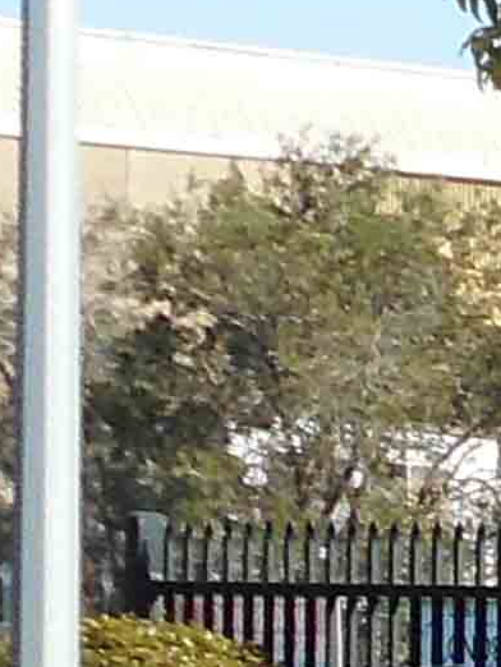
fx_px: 5515
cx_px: 2364
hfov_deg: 4.5
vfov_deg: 6.5
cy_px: 1699
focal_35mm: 286
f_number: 4
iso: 80
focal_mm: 5.2
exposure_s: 1/320
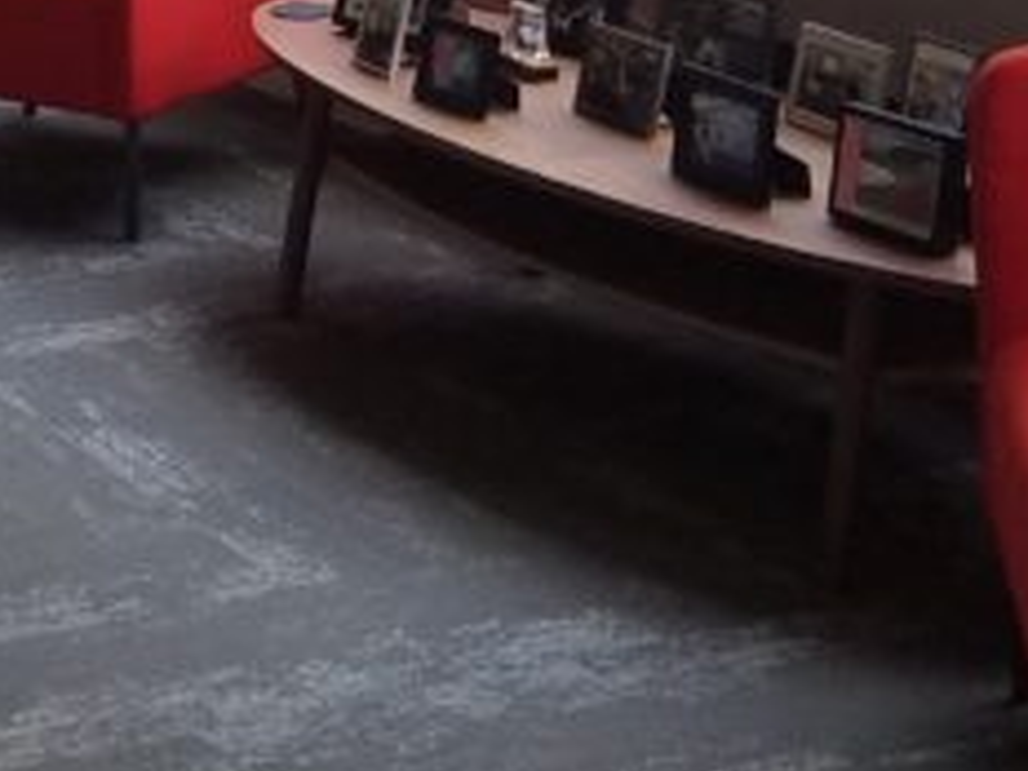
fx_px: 3415
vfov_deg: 12.1
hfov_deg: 16.4
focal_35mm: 115
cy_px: -474
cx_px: -239
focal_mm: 4.2
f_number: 1.7
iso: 100
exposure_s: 1/120
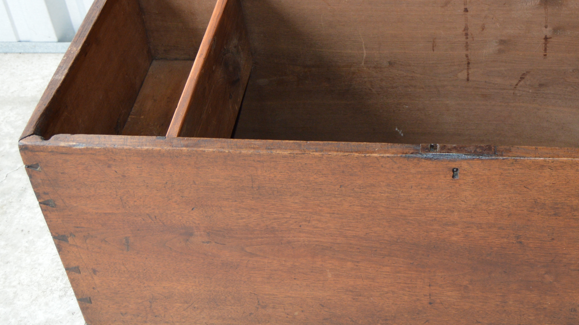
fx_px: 983
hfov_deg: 31.7
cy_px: -12
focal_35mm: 64
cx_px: 487
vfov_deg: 18.3
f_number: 4
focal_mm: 20
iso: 400
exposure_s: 1/80
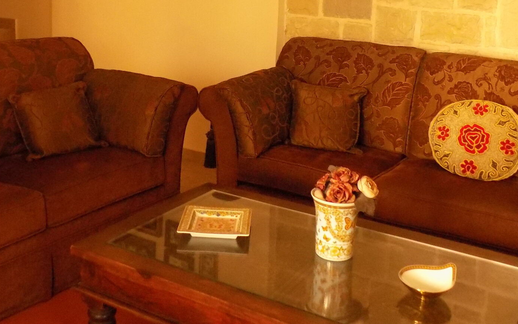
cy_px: 36
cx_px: 240
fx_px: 635
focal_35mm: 45
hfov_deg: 44.3
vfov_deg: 27.6
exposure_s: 1/20
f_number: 3.1
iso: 400
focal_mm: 4
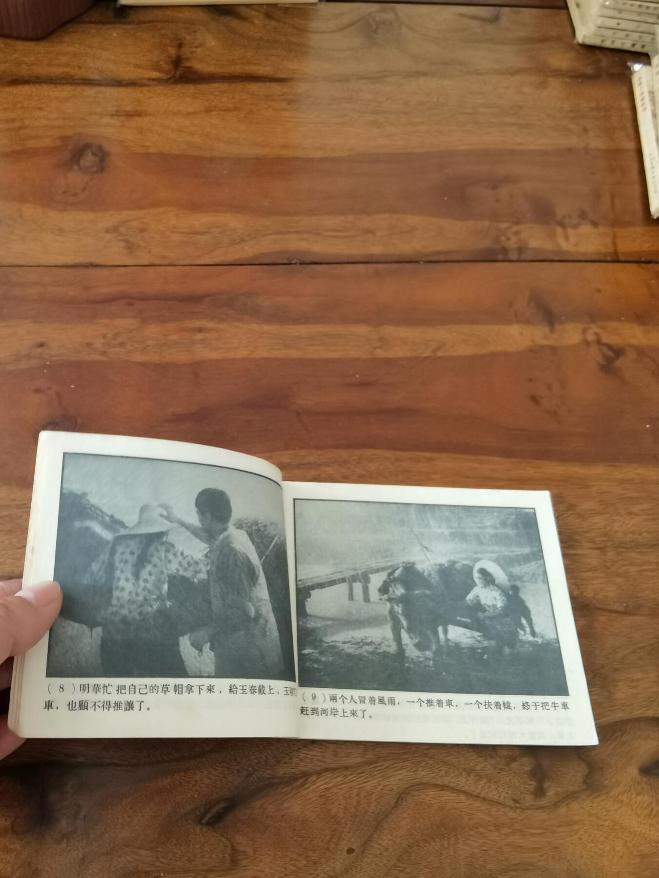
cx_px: 330
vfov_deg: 65.3
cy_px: 439
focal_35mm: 27
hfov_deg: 51.4
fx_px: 685
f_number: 2.2
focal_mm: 2.26
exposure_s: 1/40
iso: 160
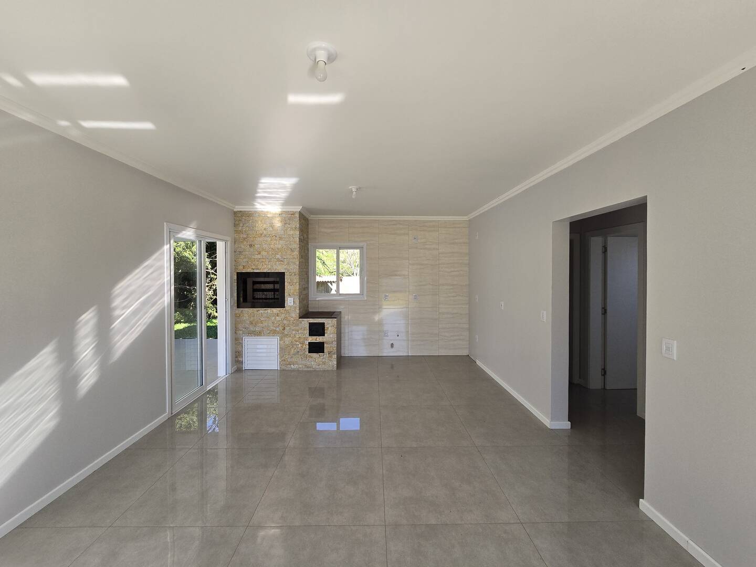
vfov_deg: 89.9
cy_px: 284
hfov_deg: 106.2
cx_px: 378
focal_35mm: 13
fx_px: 284
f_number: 2.2
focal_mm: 2.2
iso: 50
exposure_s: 1/245
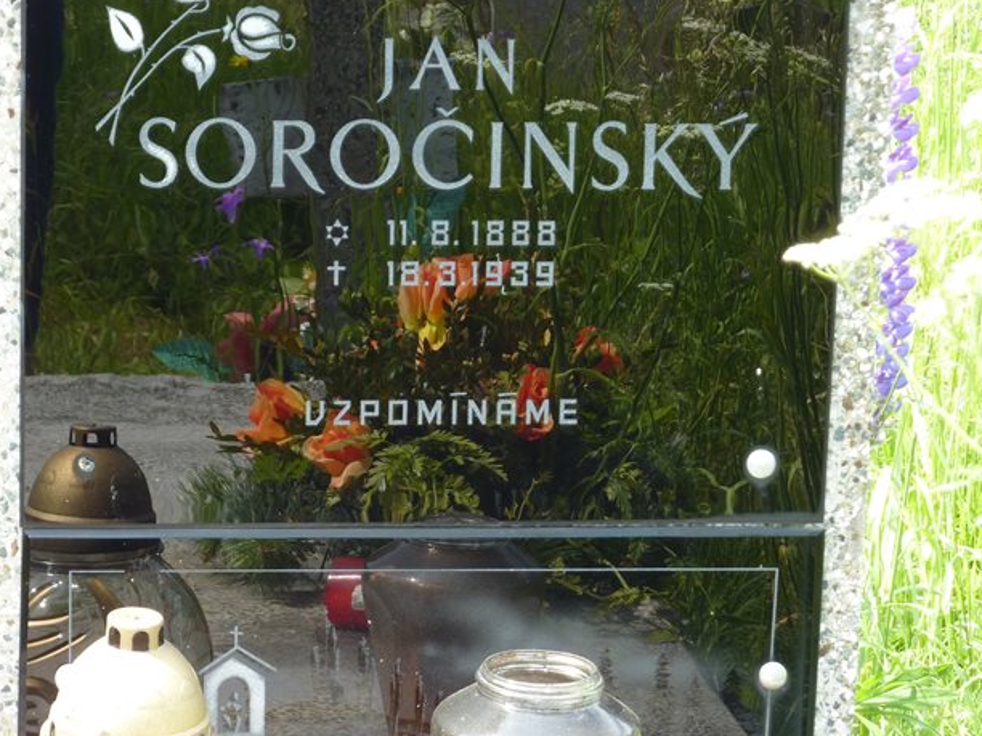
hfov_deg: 14.5
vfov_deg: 10.9
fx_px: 3858
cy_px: 385
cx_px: 428
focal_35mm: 136
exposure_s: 1/60
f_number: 4.3
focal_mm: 17
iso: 100
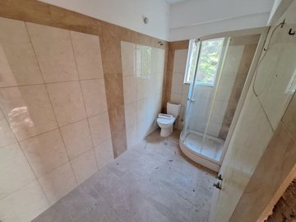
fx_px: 111
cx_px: 148
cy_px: 111
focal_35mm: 13
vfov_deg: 89.9
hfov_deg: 106.2
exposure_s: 1/24
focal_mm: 1.74
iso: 250
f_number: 2.2
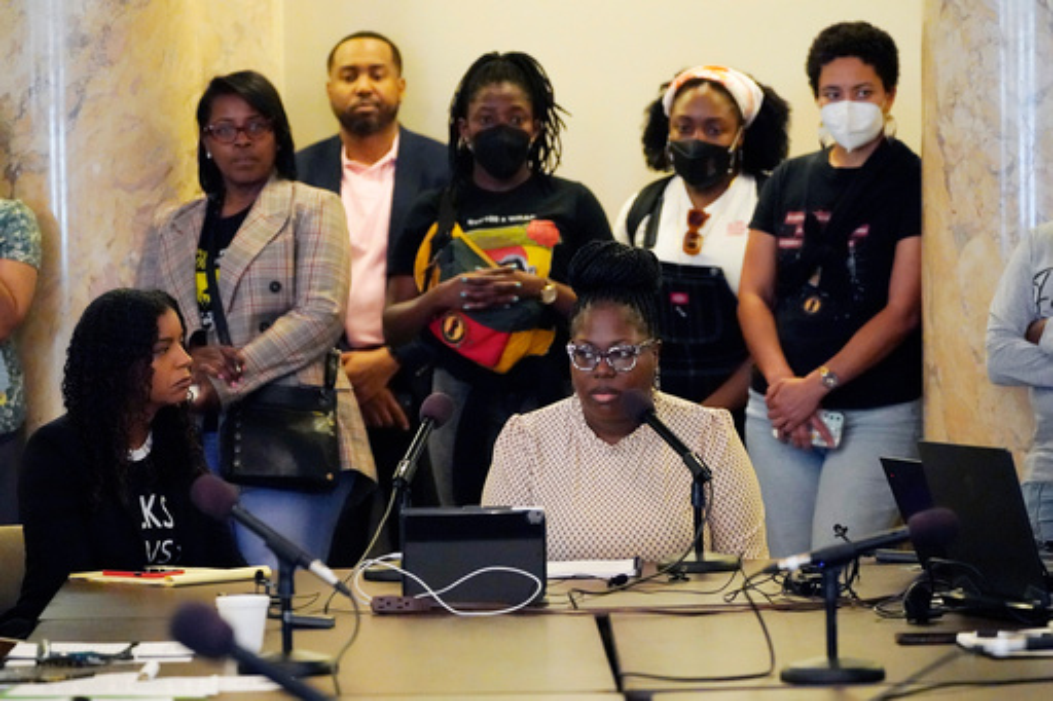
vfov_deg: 6.6
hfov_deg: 9.8
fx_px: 6111
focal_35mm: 209
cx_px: 526
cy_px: 350
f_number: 5.6
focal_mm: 209
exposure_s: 1/160
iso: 16000
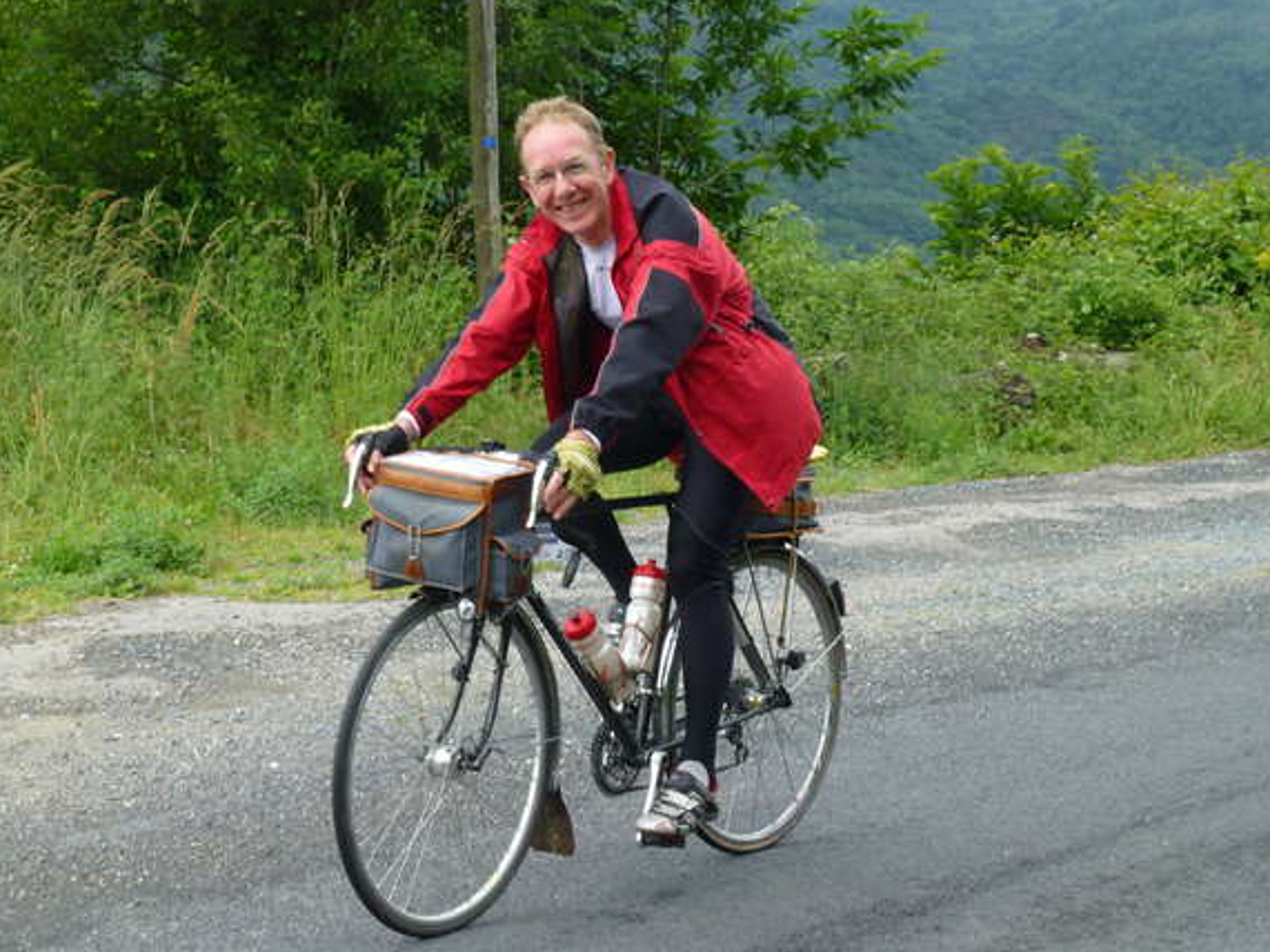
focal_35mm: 83
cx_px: 609
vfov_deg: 17.8
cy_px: 492
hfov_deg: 23.6
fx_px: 3044
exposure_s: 1/250
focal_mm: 14.2
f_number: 5.1
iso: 200
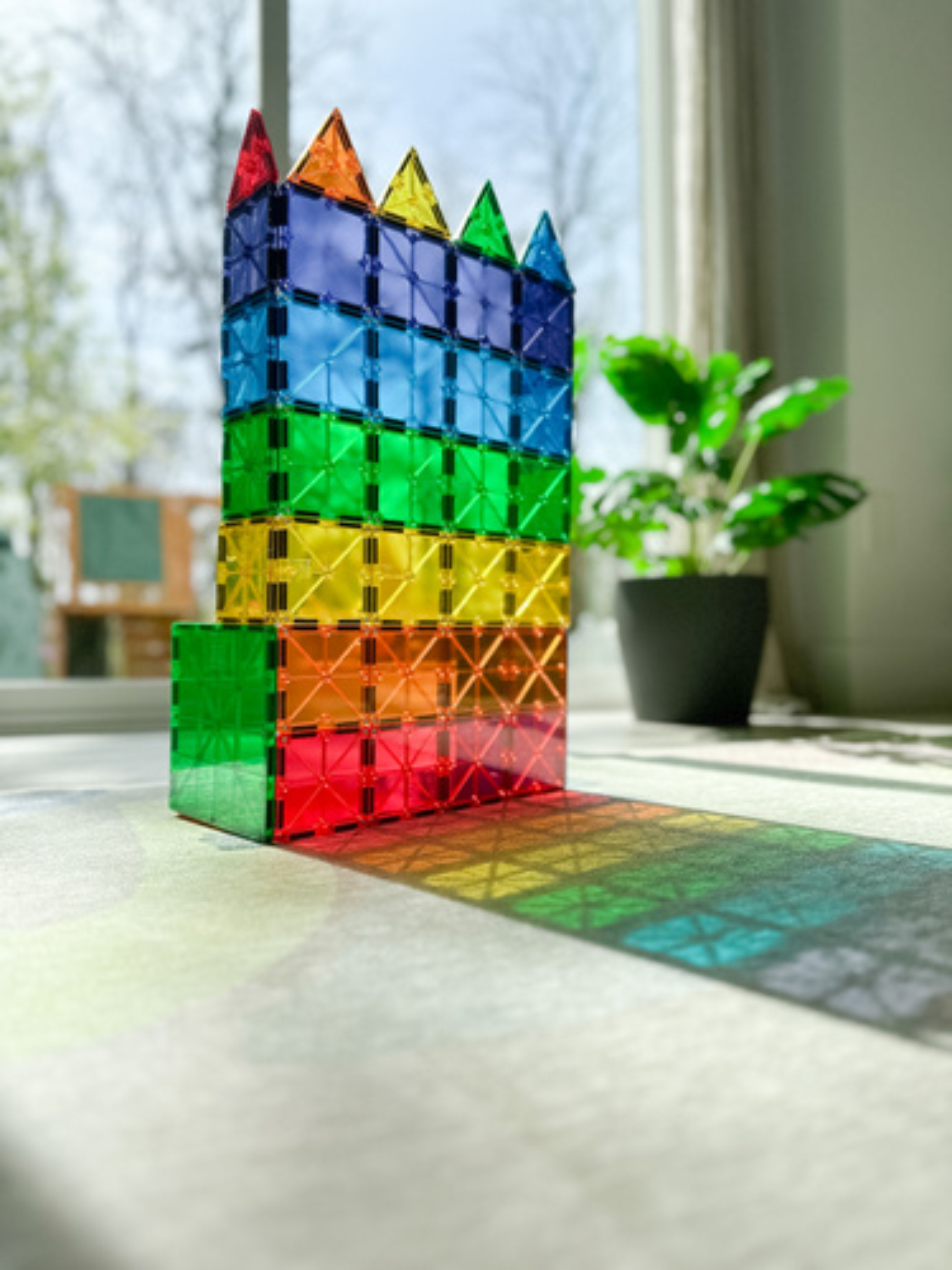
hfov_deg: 56.8
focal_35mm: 24
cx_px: 476
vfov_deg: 71.6
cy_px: 635
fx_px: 880
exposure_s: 1/2000
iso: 80
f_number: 1.8
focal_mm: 6.86
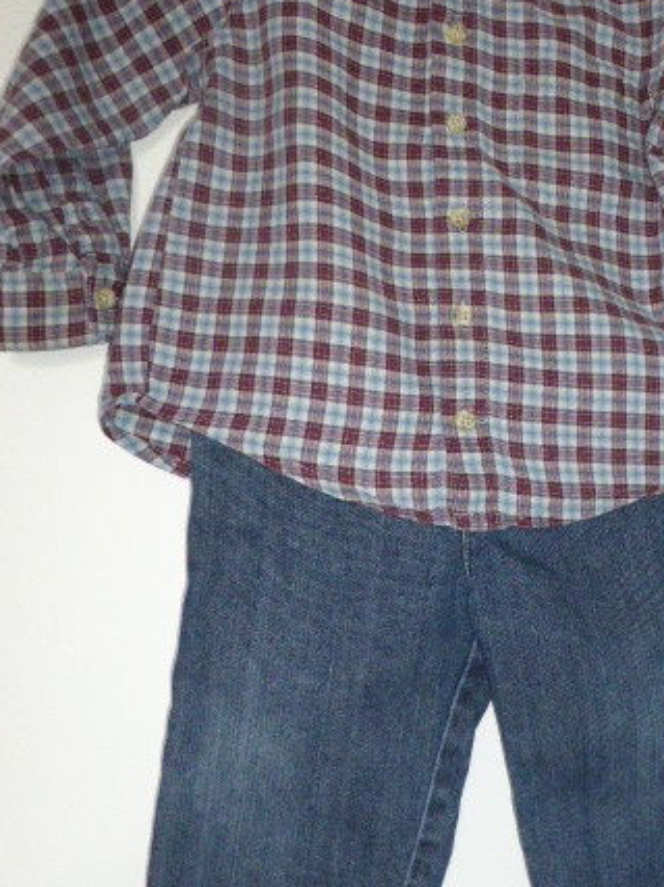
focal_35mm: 36
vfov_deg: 51.2
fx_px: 921
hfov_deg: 38.7
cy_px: 505
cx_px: 494
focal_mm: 4.3
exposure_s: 1/60
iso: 800
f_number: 3.3
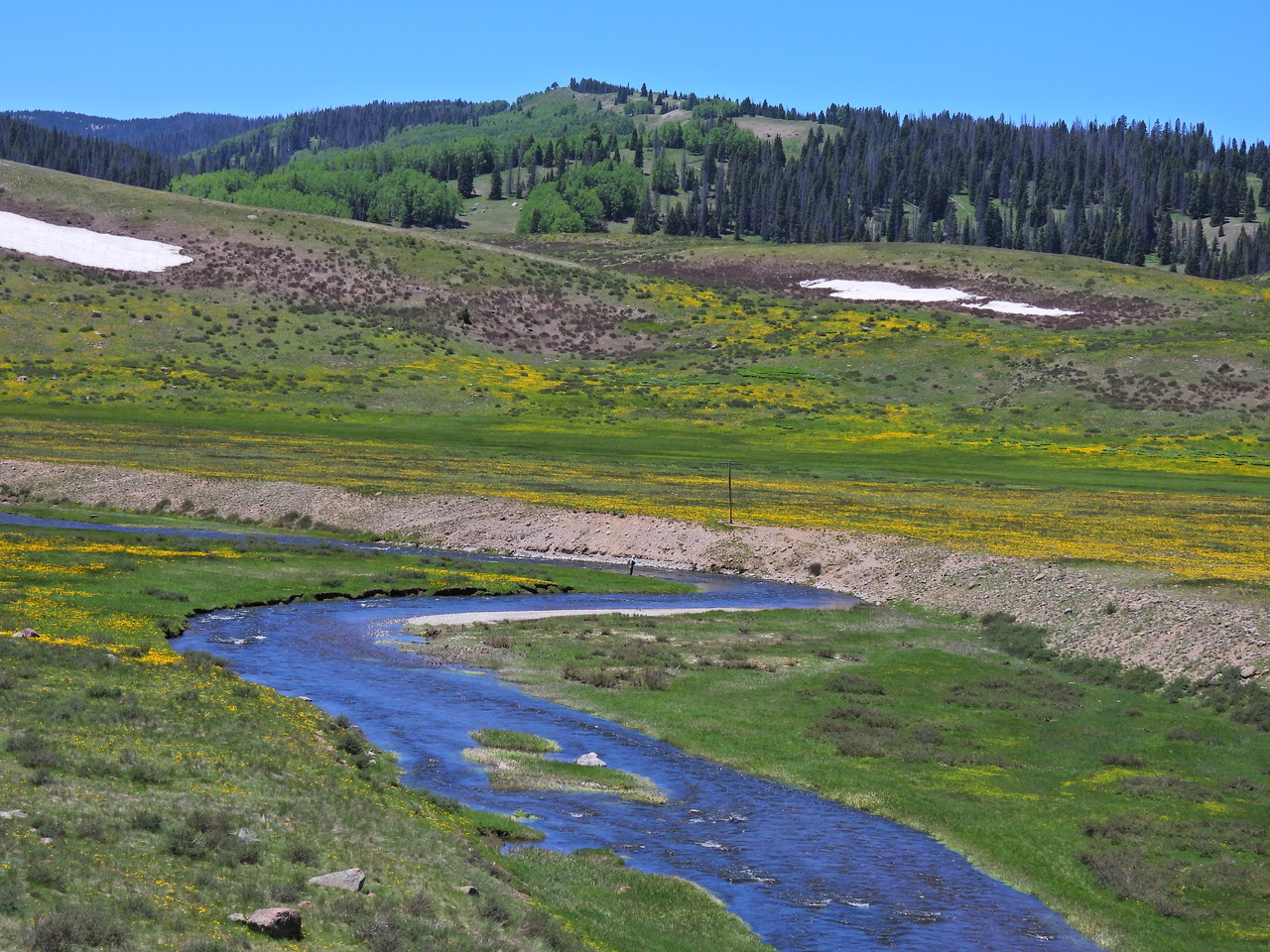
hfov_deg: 24.4
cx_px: 635
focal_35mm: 80
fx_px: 2935
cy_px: 476
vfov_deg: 18.4
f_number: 3.5
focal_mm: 14.3
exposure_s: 1/1600
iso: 100
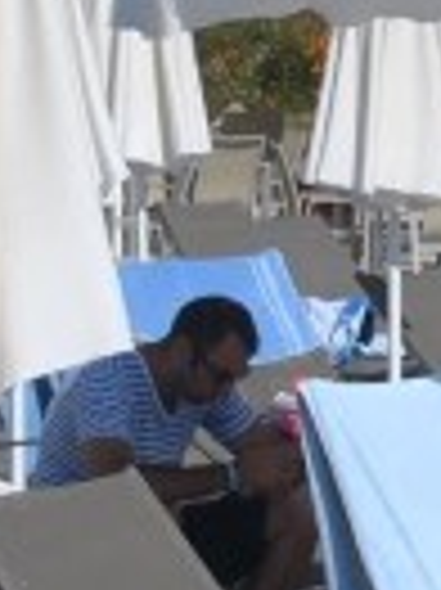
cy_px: 252
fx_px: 3879
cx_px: 412
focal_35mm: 228
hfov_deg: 6.5
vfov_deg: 8.7
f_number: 10
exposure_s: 1/400
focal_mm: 18
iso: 100
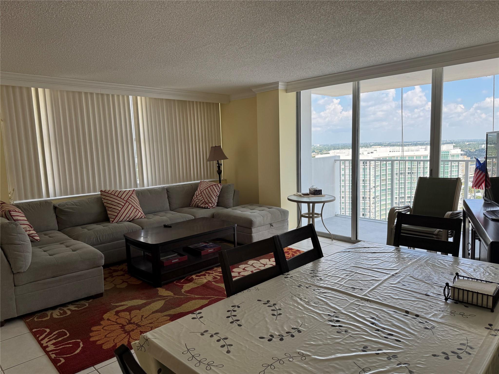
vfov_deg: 56.8
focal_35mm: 24
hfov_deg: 71.6
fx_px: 346
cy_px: 187
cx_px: 250
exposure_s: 1/966
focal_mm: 6.76
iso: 80
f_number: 1.78
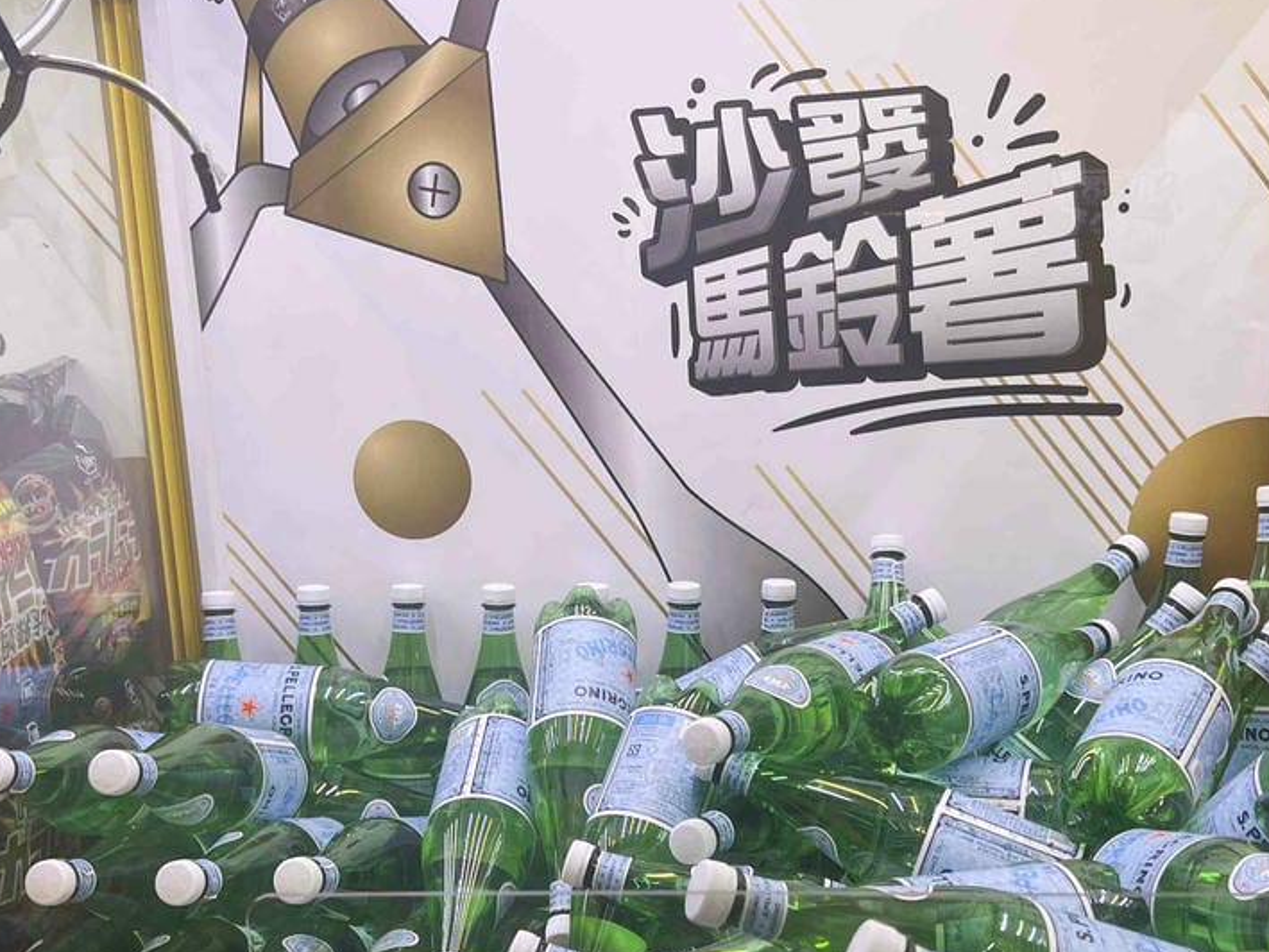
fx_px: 1613
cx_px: 673
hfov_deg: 42.9
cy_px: 621
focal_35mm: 44
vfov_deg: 32.7
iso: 50
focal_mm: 5.7
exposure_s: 1/120
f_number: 1.5
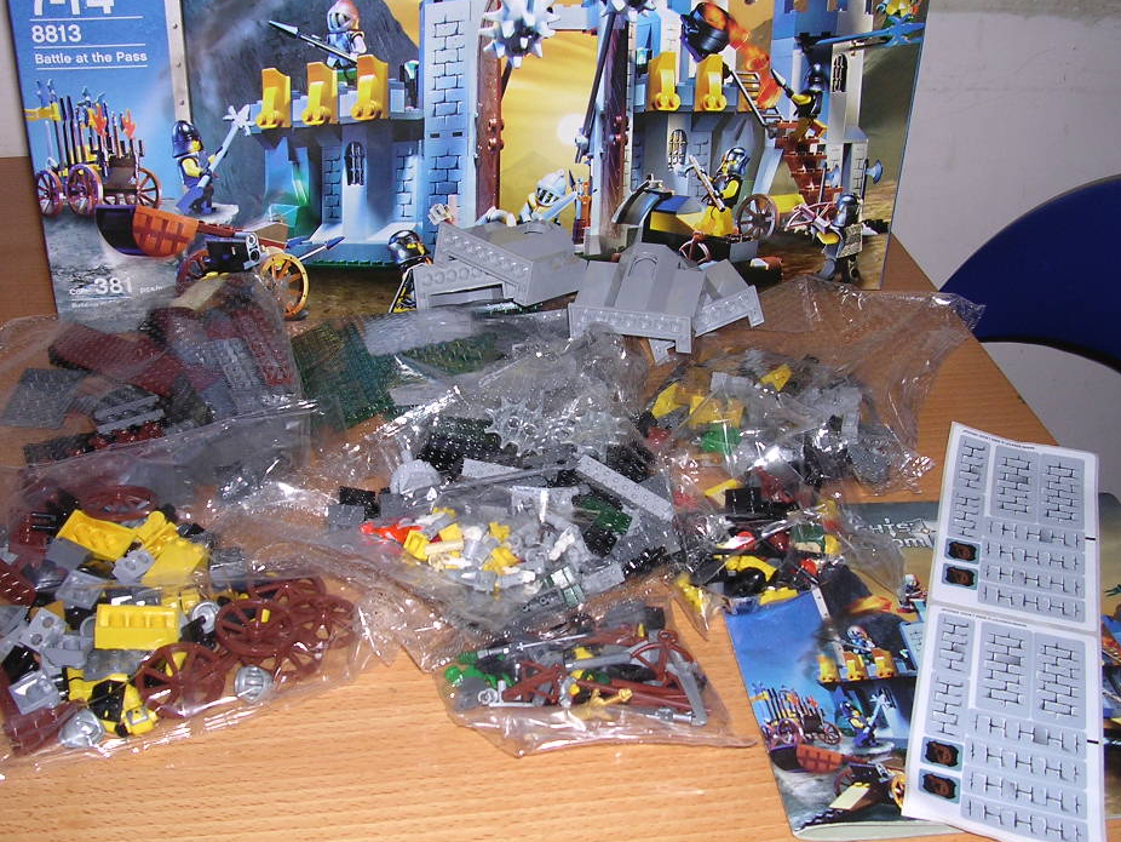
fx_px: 1360
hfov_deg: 44.8
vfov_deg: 34.4
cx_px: 542
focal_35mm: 42
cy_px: 408
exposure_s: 1/60.1
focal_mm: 5.8
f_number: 2.8
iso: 100
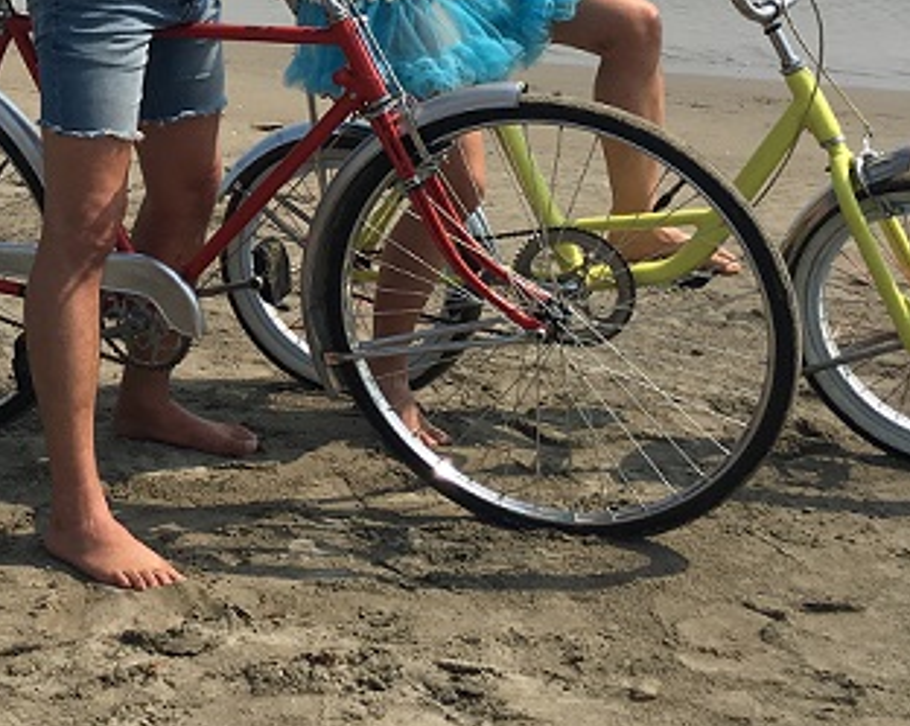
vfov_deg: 19.2
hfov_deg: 23.4
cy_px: -32
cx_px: -60
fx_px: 2072
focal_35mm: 77
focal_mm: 4.15
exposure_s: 1/1876
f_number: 2.2
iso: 25
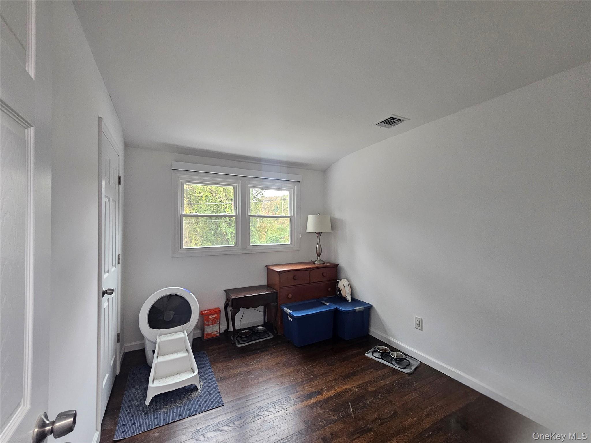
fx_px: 222
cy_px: 222
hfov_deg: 106.2
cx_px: 296
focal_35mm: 13
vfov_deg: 89.9
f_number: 2.2
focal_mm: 2.2
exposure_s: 1/30
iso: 320
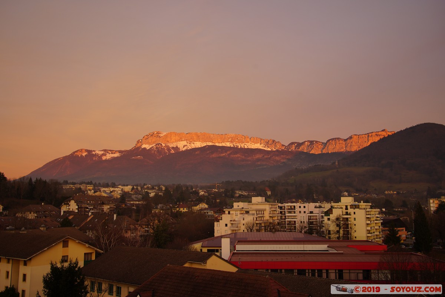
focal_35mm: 40
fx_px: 494
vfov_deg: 33.4
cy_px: 148
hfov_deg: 48.5
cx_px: 222
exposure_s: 1/40
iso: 200
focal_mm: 40
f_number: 7.1
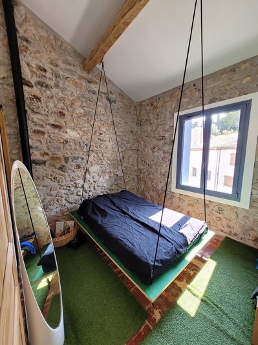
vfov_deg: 106.2
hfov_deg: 89.9
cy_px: 172
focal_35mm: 13
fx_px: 129
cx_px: 129
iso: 100
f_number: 2.2
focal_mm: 1.74
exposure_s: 1/50
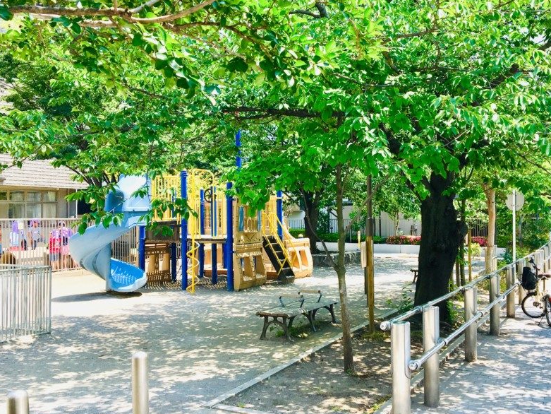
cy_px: 202
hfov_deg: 48.9
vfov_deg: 37.7
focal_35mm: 38
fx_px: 605
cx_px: 298
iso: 25
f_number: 2.2
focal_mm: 4.15
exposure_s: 1/630
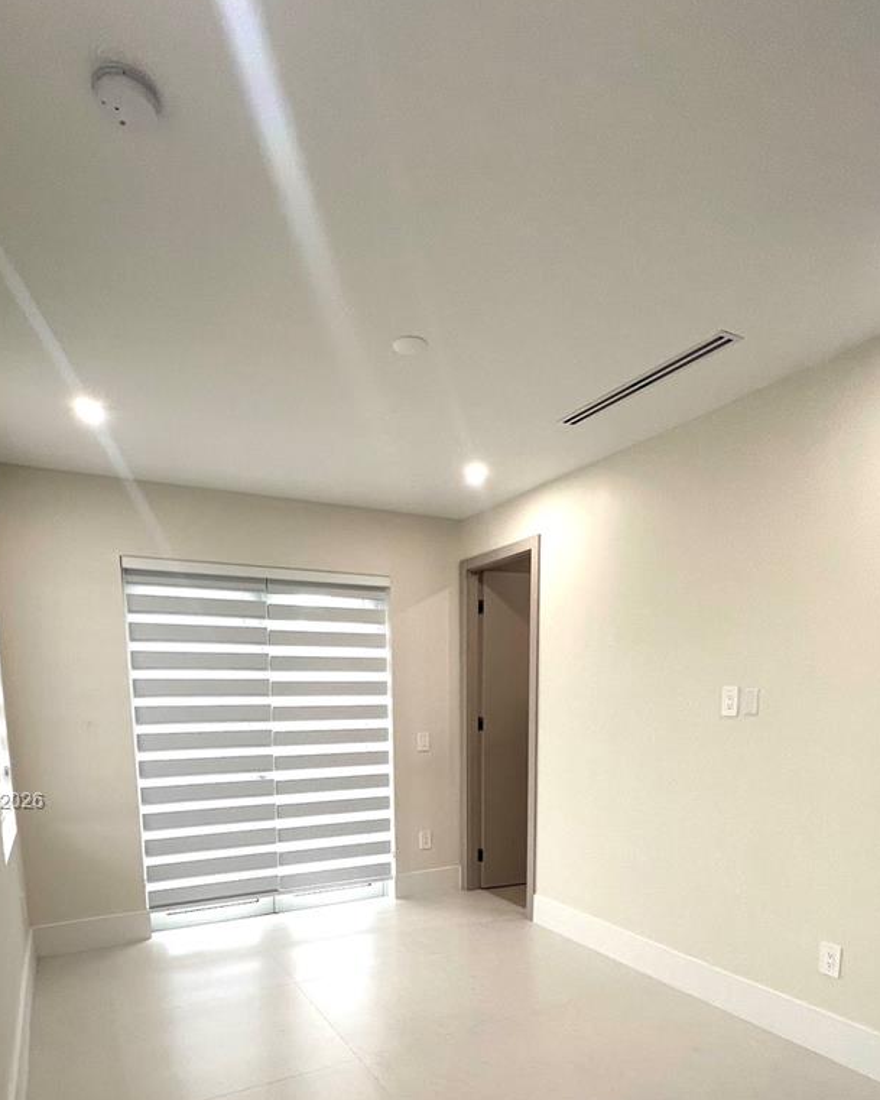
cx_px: 426
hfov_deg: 68.1
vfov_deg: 75.5
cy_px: 802
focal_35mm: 20
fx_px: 651
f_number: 1.8
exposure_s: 1/120
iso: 64
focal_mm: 1.57
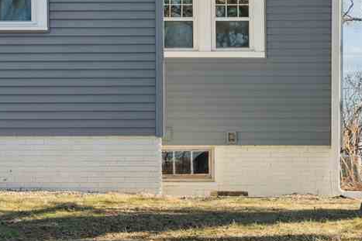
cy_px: -45
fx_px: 965
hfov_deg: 21.0
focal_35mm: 96
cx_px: 68
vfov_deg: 13.8
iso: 400
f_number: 10
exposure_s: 1/125
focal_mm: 35
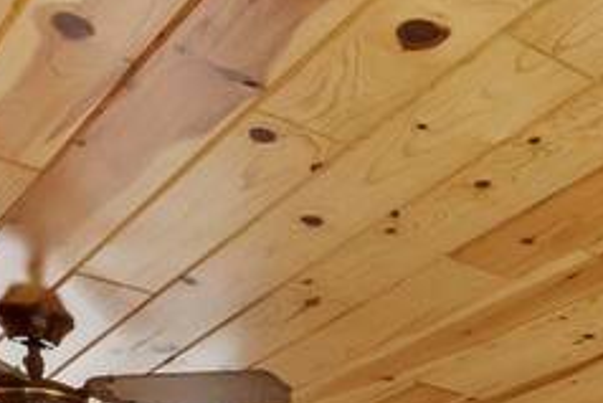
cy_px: 760
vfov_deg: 15.6
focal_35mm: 73
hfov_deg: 24.8
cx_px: 735
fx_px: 1223
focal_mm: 17
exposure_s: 1/60
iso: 250
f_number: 6.3
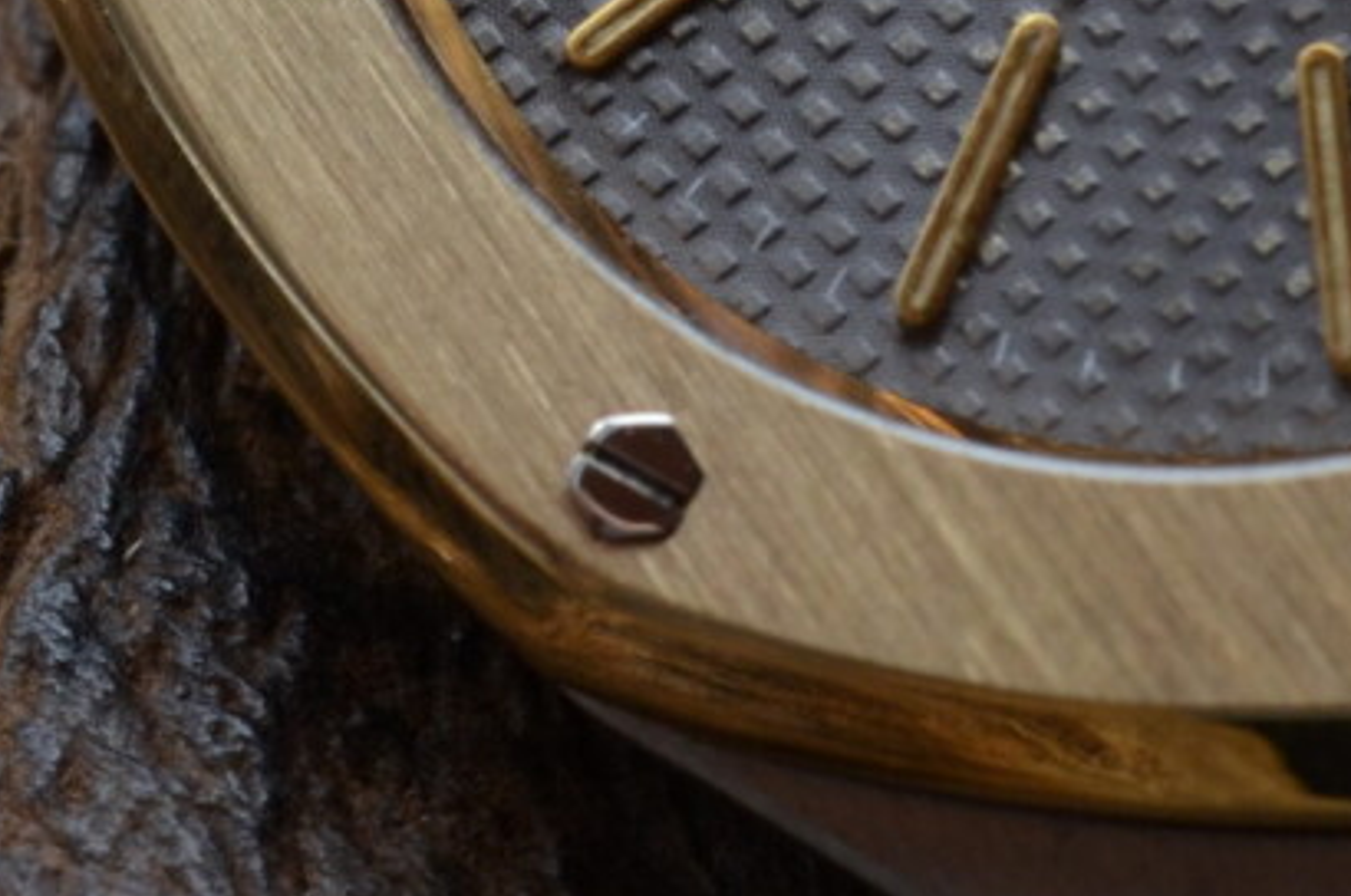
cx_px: 1414
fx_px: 11503
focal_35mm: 307
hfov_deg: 6.7
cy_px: -497
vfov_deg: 4.4
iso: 500
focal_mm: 60
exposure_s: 1/40
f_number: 11
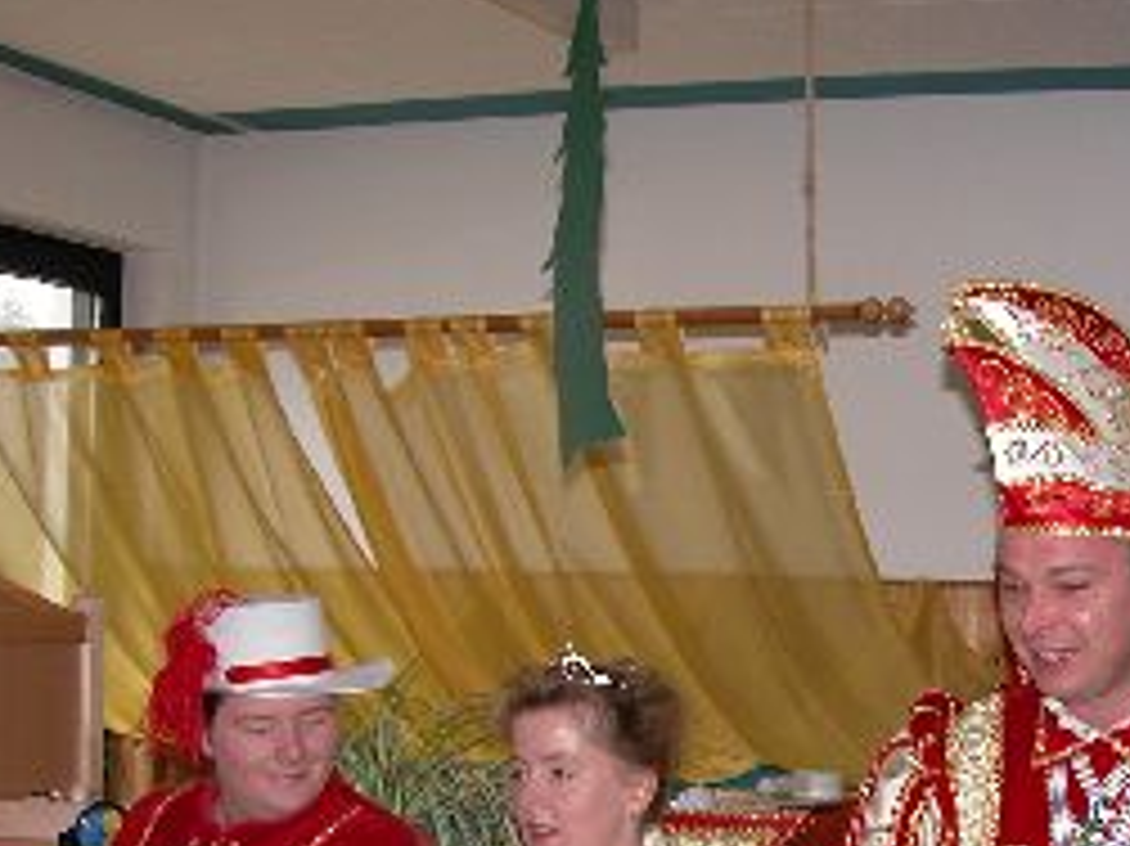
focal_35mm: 78
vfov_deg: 18.4
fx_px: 2545
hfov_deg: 24.7
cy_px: 842
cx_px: 860
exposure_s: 1/60
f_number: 2.8
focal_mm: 8.9
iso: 100
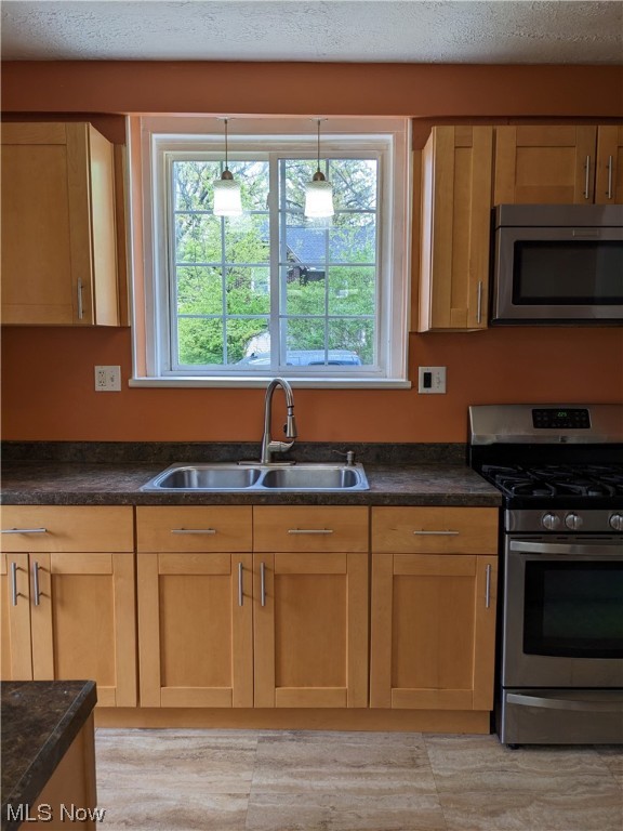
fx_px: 648
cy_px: 416
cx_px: 312
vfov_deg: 65.3
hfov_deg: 51.4
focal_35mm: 27
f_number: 1.73
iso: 48
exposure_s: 1/121
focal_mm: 4.38
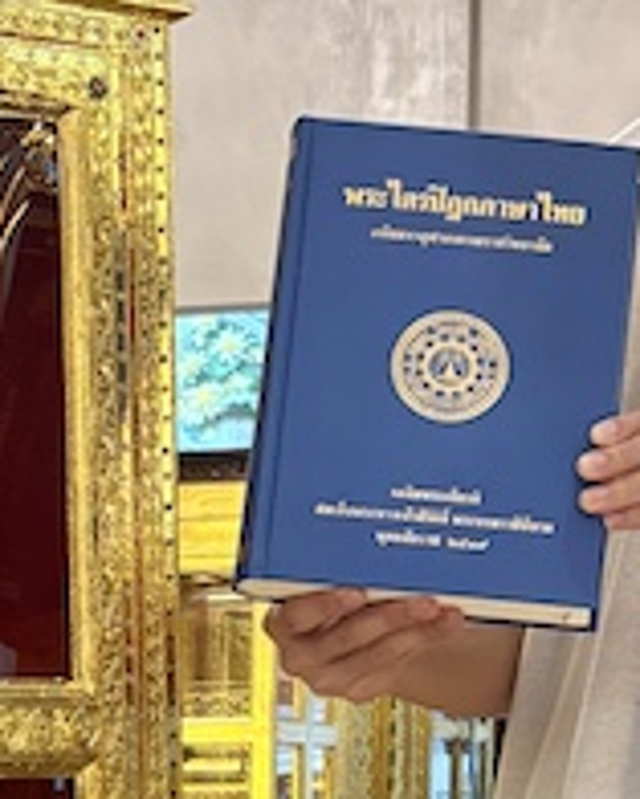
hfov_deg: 12.4
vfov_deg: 15.0
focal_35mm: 121
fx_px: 2863
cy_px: 1095
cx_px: -151
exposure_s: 1/50
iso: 320
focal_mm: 5.96
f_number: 1.6
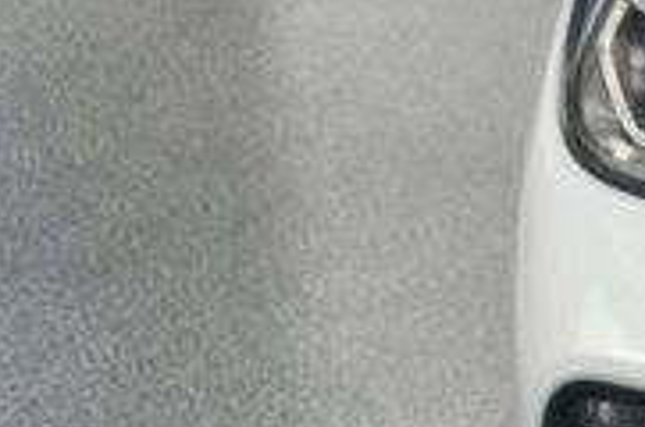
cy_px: 7
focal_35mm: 204
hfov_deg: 8.7
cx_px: 1810
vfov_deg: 6.7
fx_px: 3649
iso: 100
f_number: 13
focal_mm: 24
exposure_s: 1/160
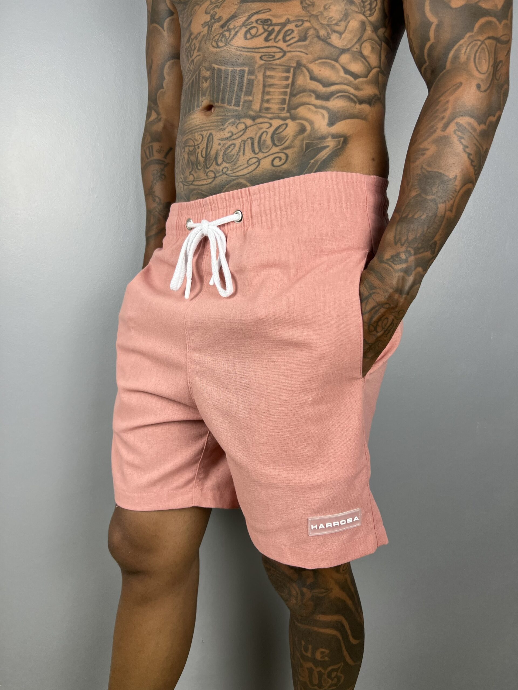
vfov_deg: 67.3
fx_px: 519
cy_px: 345
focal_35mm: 26
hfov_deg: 53.1
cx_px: 259
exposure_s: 1/120
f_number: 1.5
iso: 40
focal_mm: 5.7
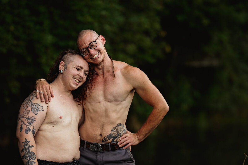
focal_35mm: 136
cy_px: 82
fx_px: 937
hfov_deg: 15.1
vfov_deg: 10.1
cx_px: 123
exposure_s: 1/320
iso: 125
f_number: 1.8
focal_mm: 135
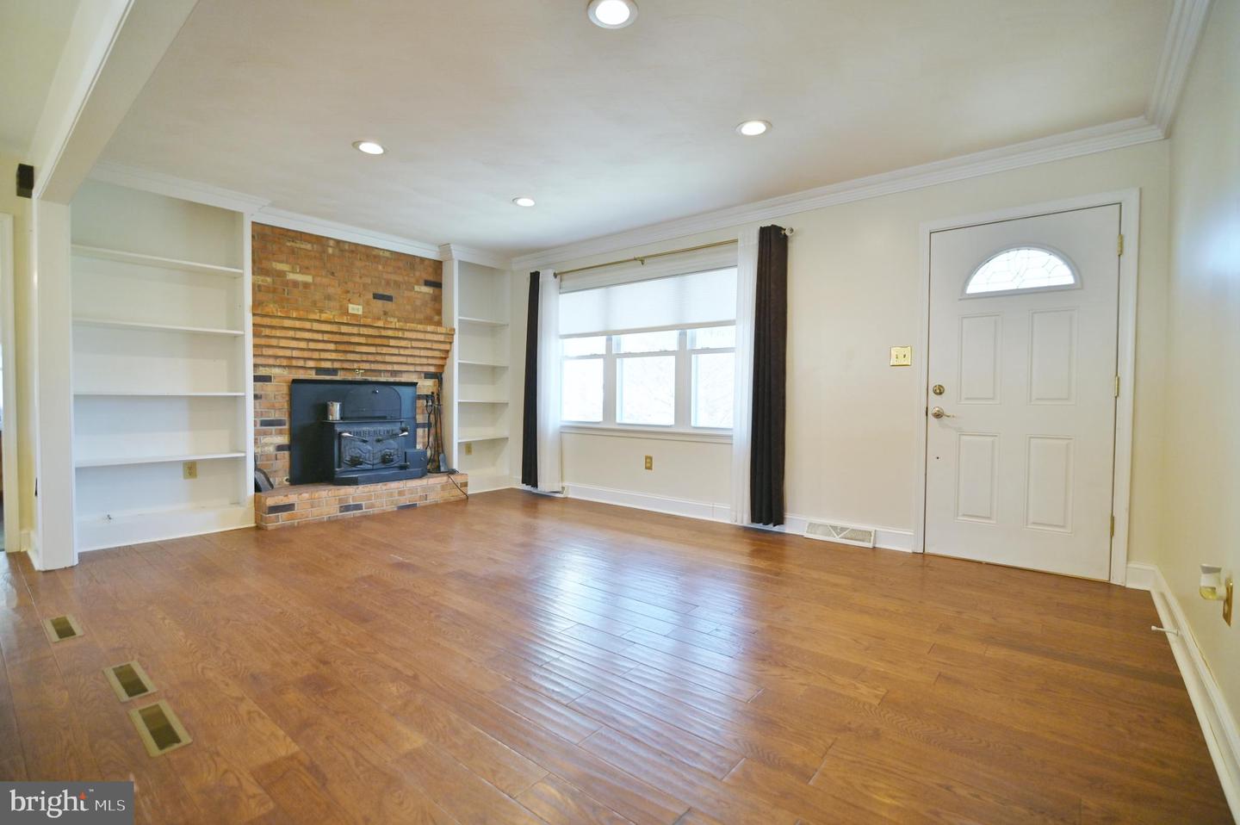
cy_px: 412
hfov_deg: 96.8
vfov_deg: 73.7
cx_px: 620
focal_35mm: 16
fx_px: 551
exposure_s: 1/250
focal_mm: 16
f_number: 3.2
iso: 400
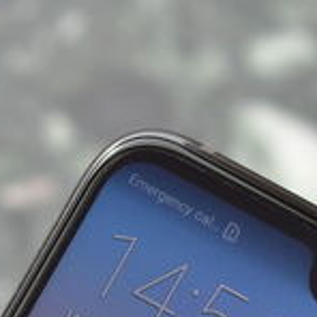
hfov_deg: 6.6
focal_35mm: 265
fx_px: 2746
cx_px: 358
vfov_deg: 6.6
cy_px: 299
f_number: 9
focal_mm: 50
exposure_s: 1/320
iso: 400
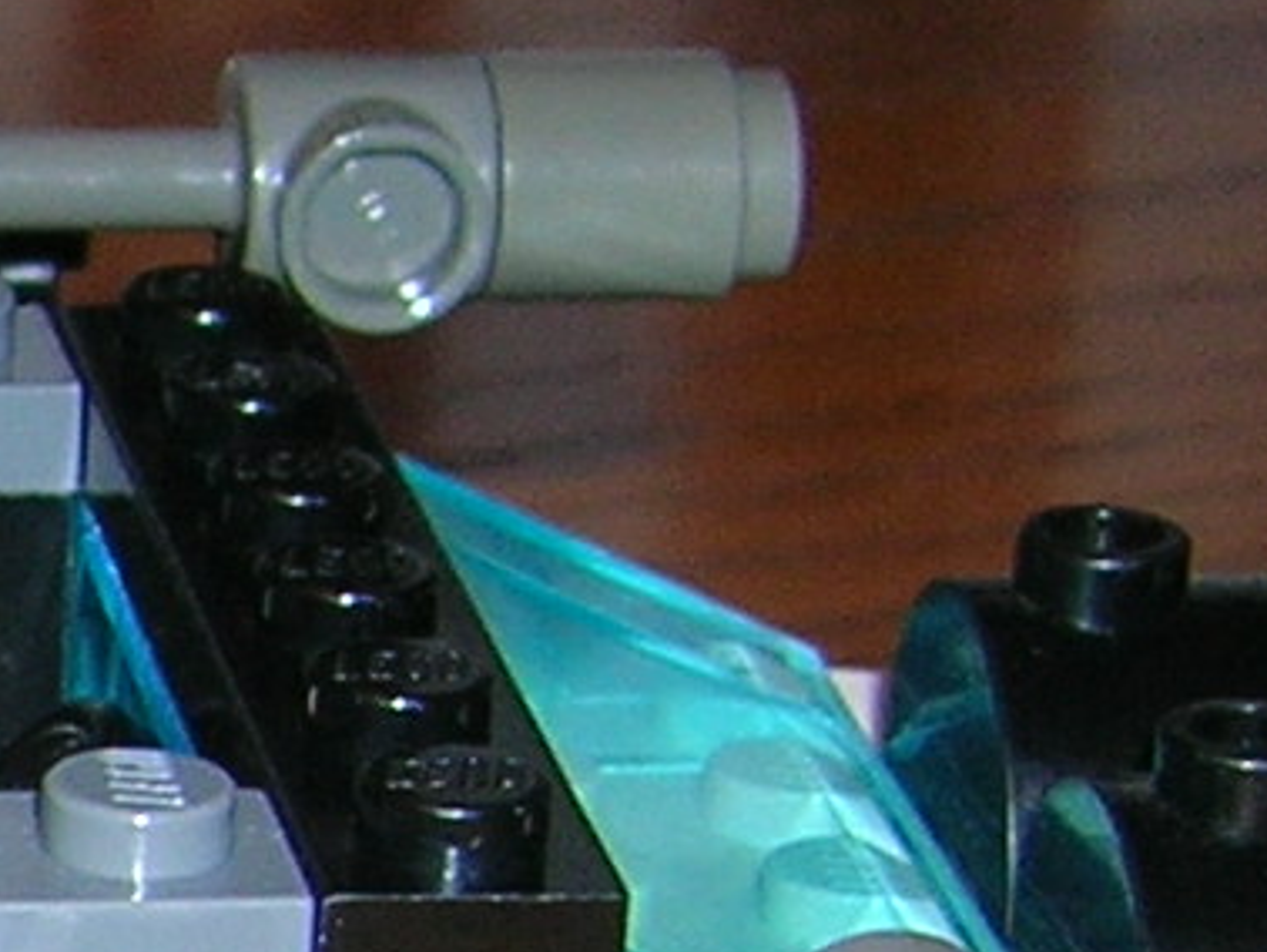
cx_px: -1639
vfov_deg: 6.1
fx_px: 8790
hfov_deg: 7.7
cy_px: 1736
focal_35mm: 240
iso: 50
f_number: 2.9
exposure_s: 1/60.1
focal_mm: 5.8
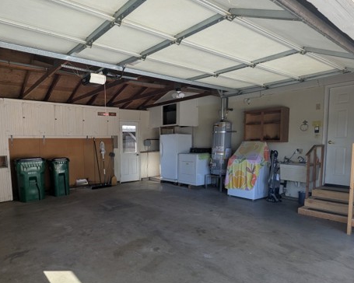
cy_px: 162
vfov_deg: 62.8
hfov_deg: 74.2
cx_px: 142
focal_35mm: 22
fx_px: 230
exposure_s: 1/233
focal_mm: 2.35
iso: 43
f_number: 2.2
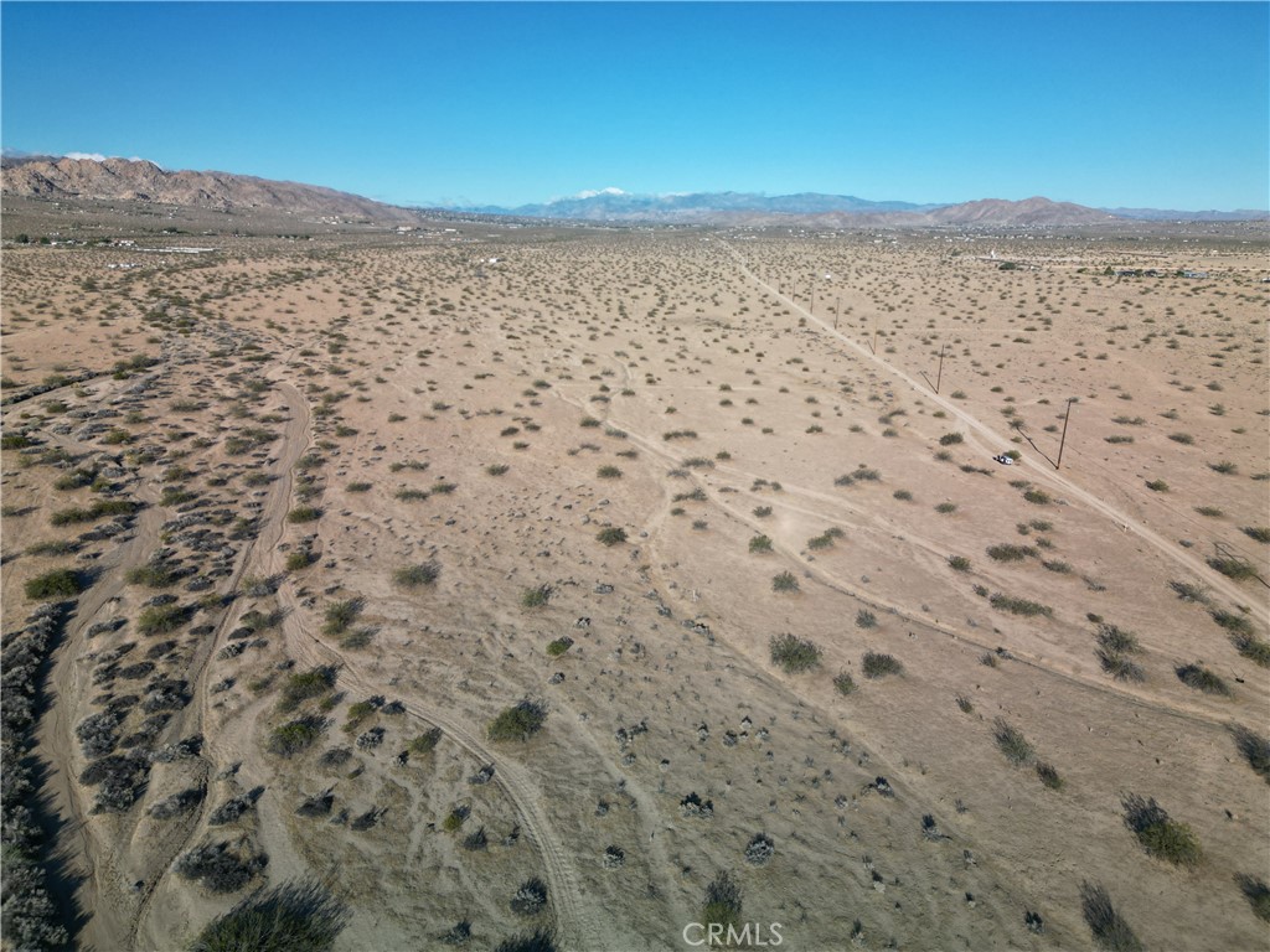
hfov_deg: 71.6
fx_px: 881
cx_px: 635
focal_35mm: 24
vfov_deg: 56.8
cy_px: 476
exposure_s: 1/400
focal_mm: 6.72
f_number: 1.7
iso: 100
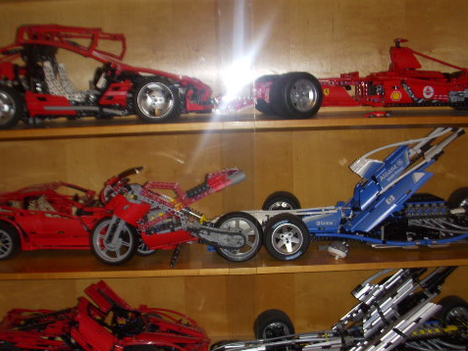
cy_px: 205
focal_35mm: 51
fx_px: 690
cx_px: 245
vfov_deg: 28.5
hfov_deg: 37.5
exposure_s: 1/30
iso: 100
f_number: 3.3
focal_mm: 6.3
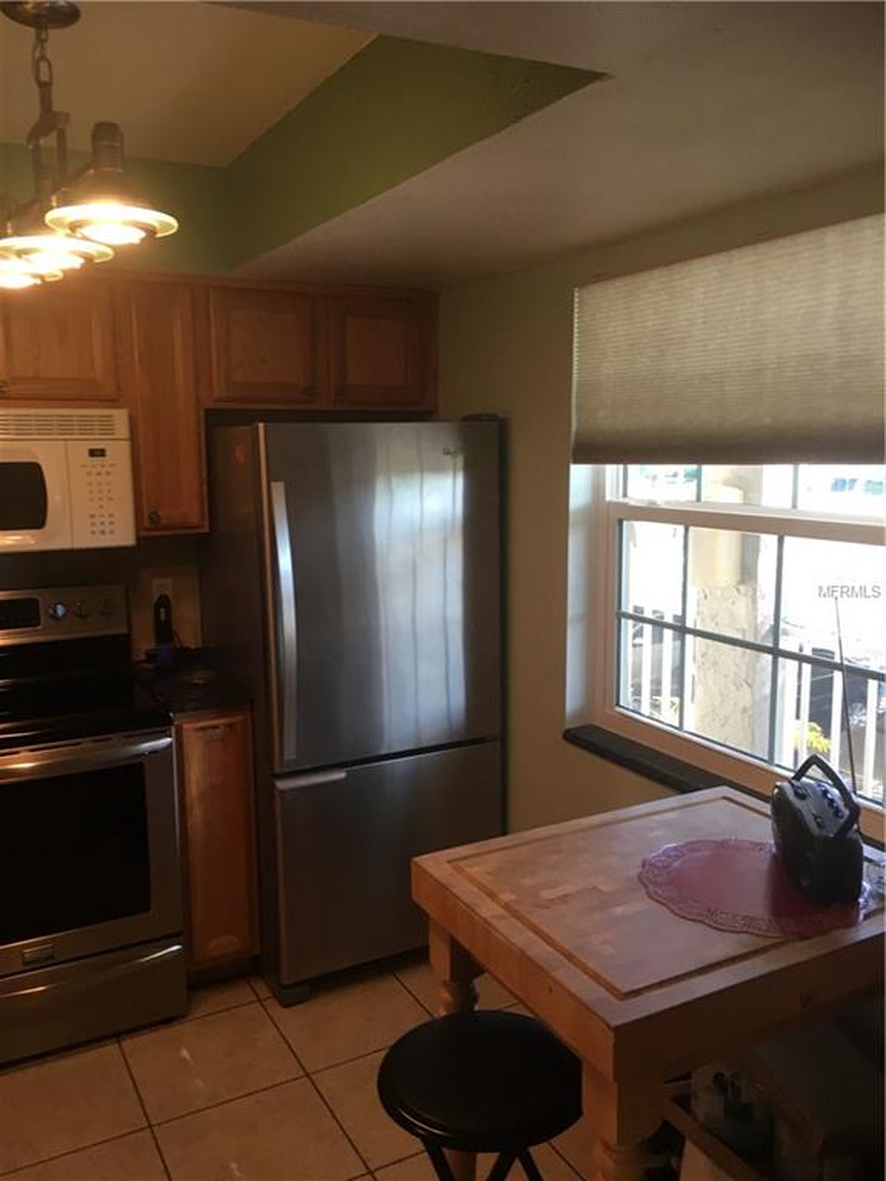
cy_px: 590
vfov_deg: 61.7
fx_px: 990
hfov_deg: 48.2
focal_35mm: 29
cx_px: 443
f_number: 2.2
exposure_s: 1/30
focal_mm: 4.15
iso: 64
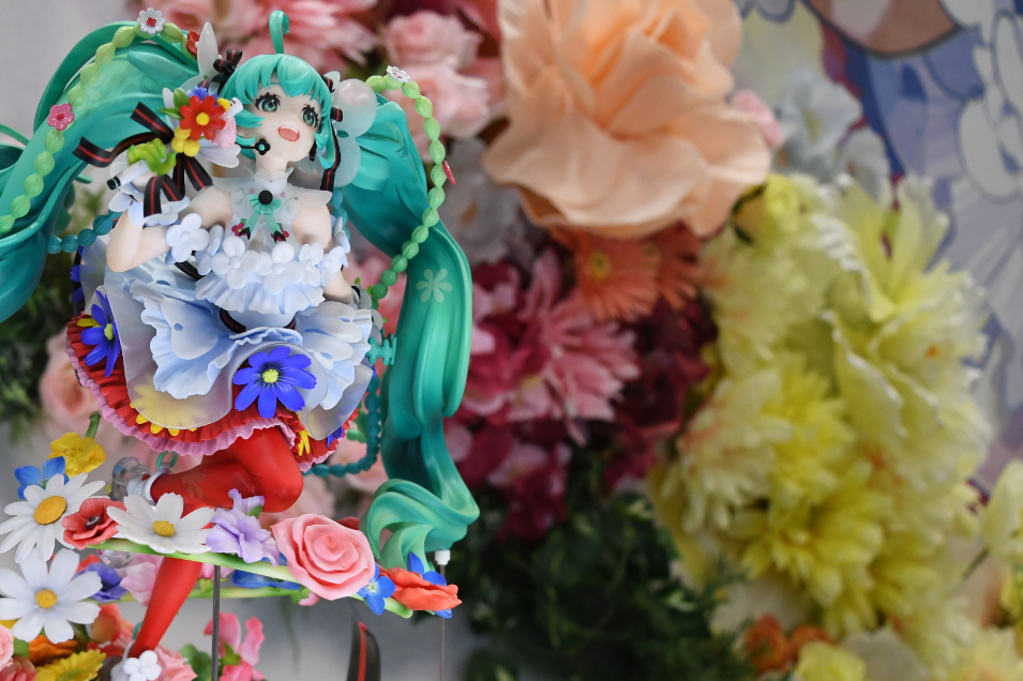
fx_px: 1591
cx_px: 170
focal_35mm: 56
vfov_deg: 23.8
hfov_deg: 34.3
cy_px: 535
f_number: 4.5
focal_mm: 22
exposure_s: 1/640
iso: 1000
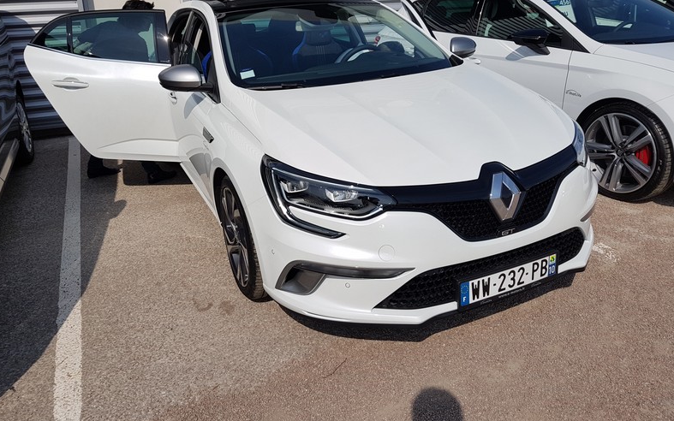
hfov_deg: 66.5
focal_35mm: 28
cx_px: 337
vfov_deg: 44.4
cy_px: 174
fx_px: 514
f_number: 1.7
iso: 40
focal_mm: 4.2
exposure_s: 1/5328
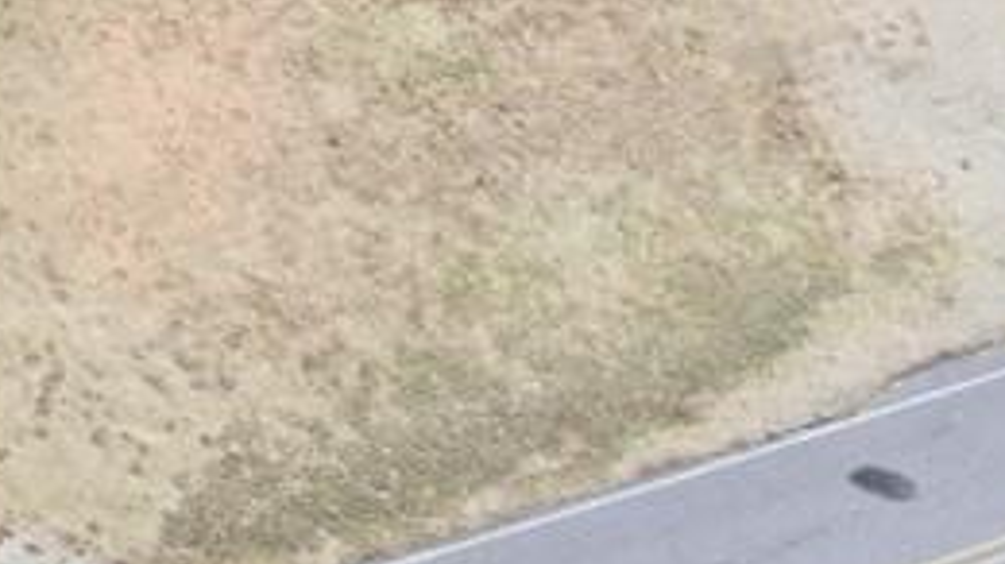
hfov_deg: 17.7
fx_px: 2744
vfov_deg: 11.3
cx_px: -676
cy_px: -265
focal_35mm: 103
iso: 100
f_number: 2.8
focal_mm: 4.5
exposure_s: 1/540
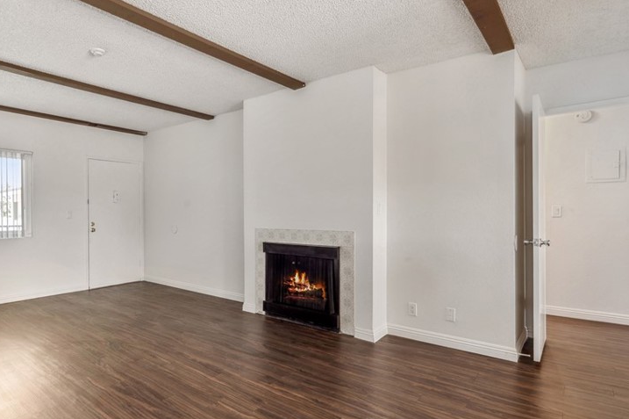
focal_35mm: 20
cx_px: 227
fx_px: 349
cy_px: 229
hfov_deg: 82.1
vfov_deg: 61.7
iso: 100
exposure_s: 1/4
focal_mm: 14
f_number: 10
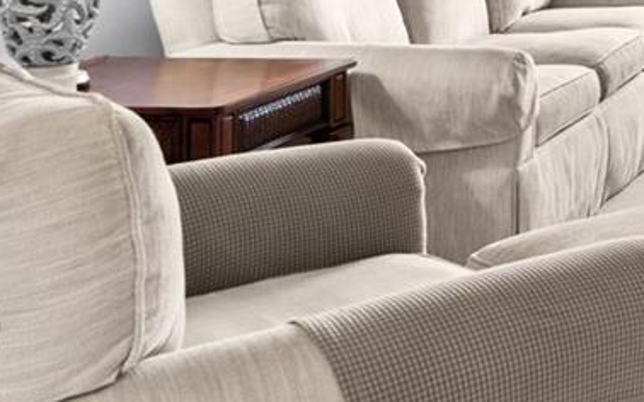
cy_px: -174
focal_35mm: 69
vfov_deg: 17.3
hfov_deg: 24.0
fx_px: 1211
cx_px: 949
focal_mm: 16
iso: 250
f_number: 9
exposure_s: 1
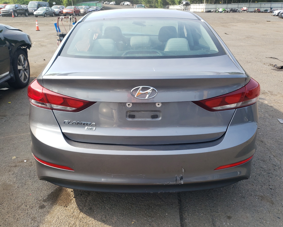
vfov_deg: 51.5
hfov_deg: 62.2
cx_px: 140
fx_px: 235
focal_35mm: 28
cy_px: 113
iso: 50
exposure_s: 1/769
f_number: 1.5
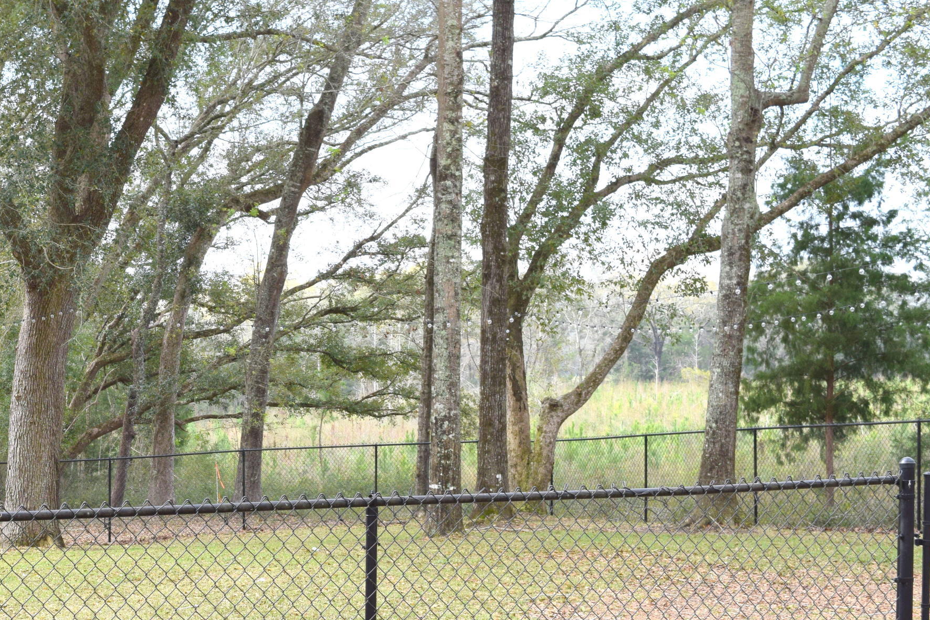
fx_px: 1778
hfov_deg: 28.7
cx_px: 191
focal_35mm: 69
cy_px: 373
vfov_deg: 19.7
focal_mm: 27
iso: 280
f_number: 8
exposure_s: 1/250
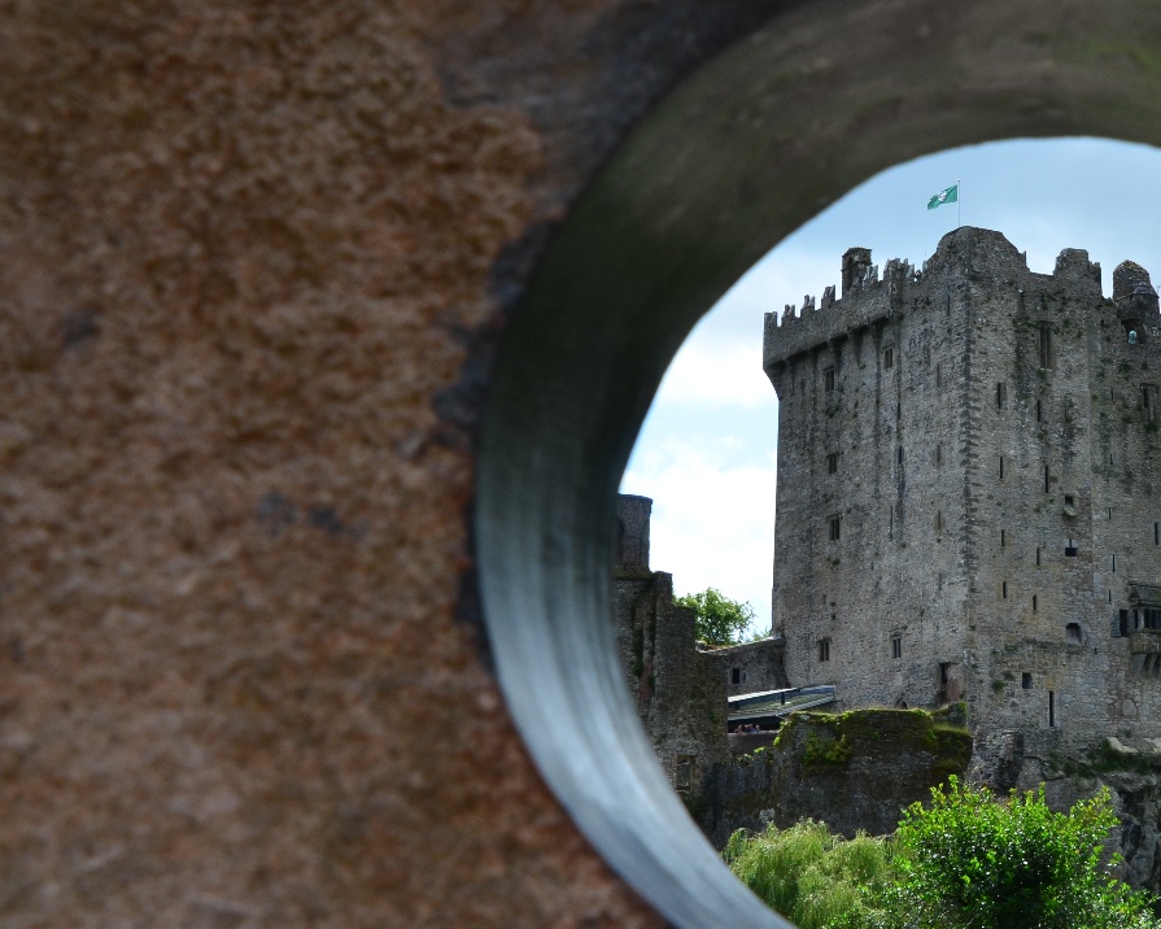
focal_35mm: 73
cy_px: 479
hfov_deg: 25.4
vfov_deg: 21.0
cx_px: 1012
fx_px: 2503
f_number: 10
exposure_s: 1/400
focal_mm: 29
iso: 320
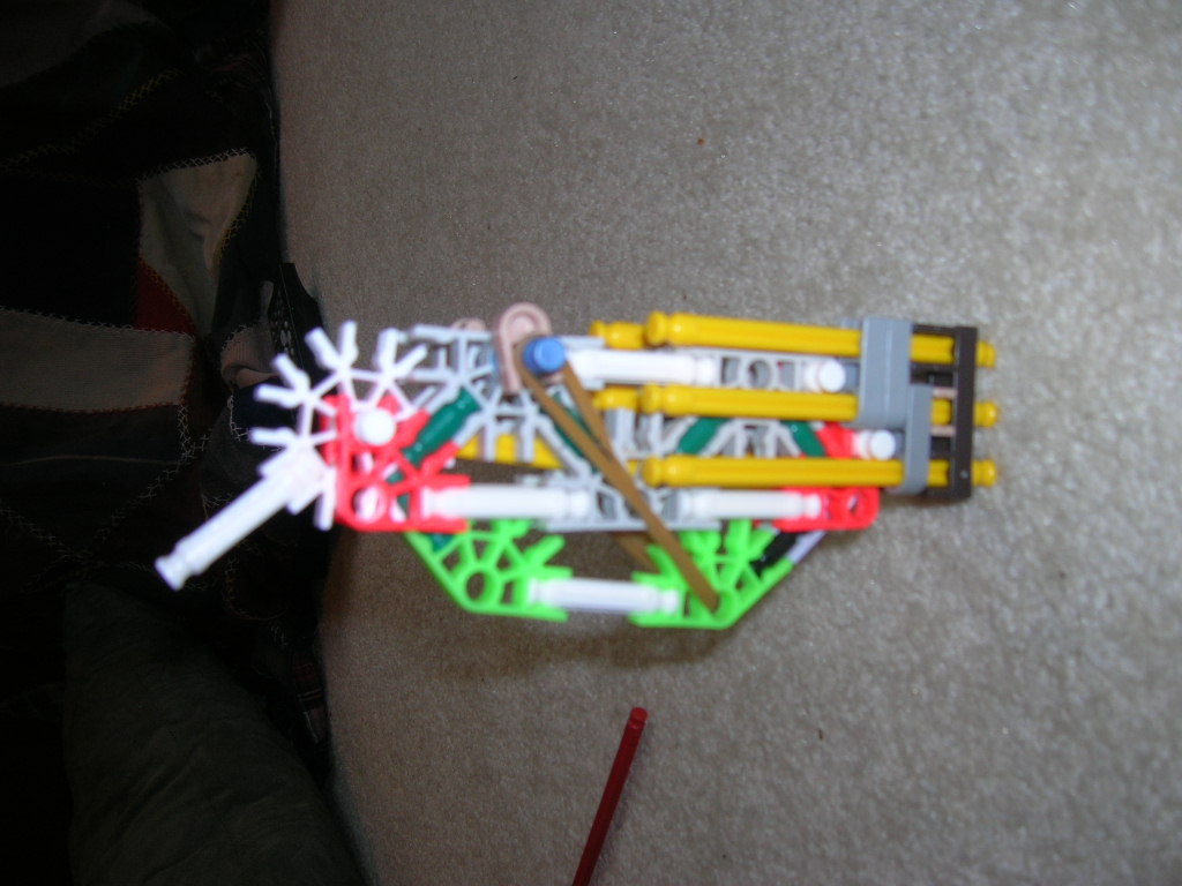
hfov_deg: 54.0
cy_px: 443
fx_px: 1161
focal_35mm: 34
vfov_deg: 41.8
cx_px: 591
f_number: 2.9
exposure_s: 1/60.1
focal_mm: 5.7
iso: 50
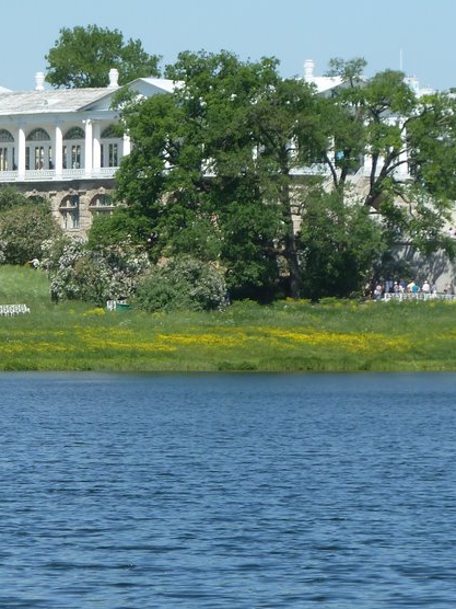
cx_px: -56
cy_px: 243
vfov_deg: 6.8
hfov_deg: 5.1
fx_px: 5111
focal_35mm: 291
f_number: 4.5
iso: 80
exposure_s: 1/400
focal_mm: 25.9
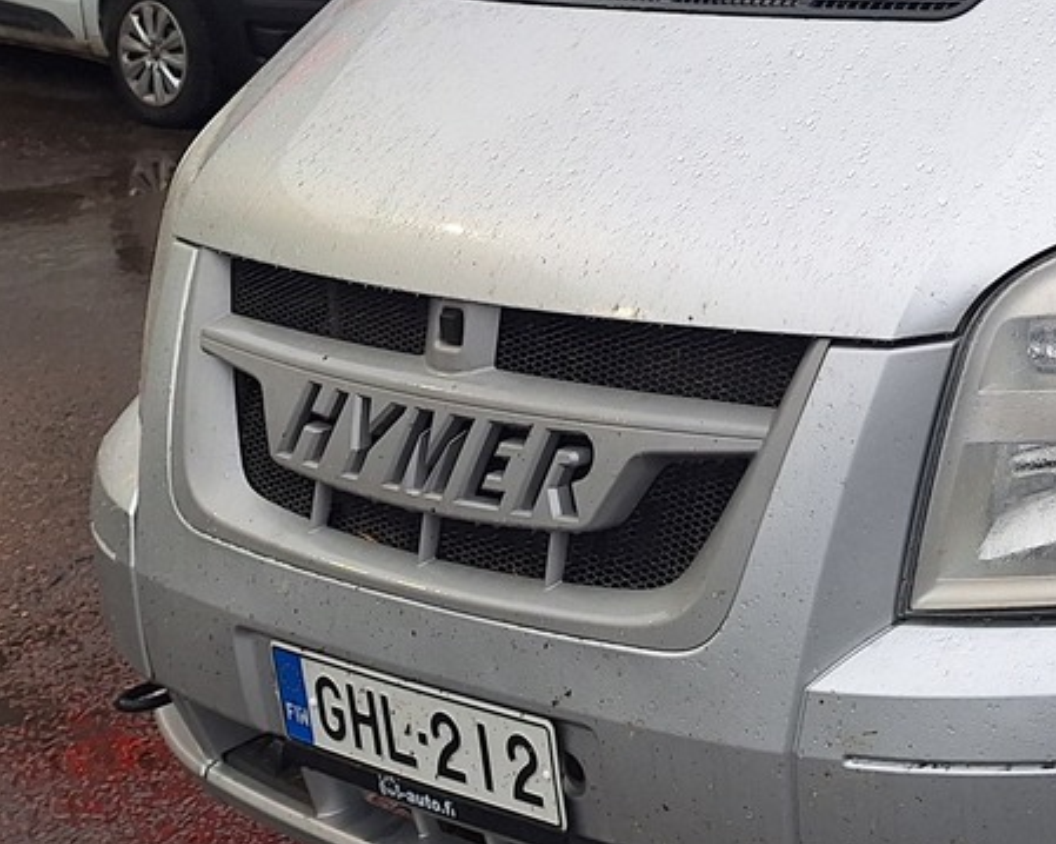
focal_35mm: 72
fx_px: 2250
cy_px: -190
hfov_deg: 23.8
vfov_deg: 19.9
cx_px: 1308
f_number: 1.8
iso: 40
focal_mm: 5.54
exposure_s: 1/138
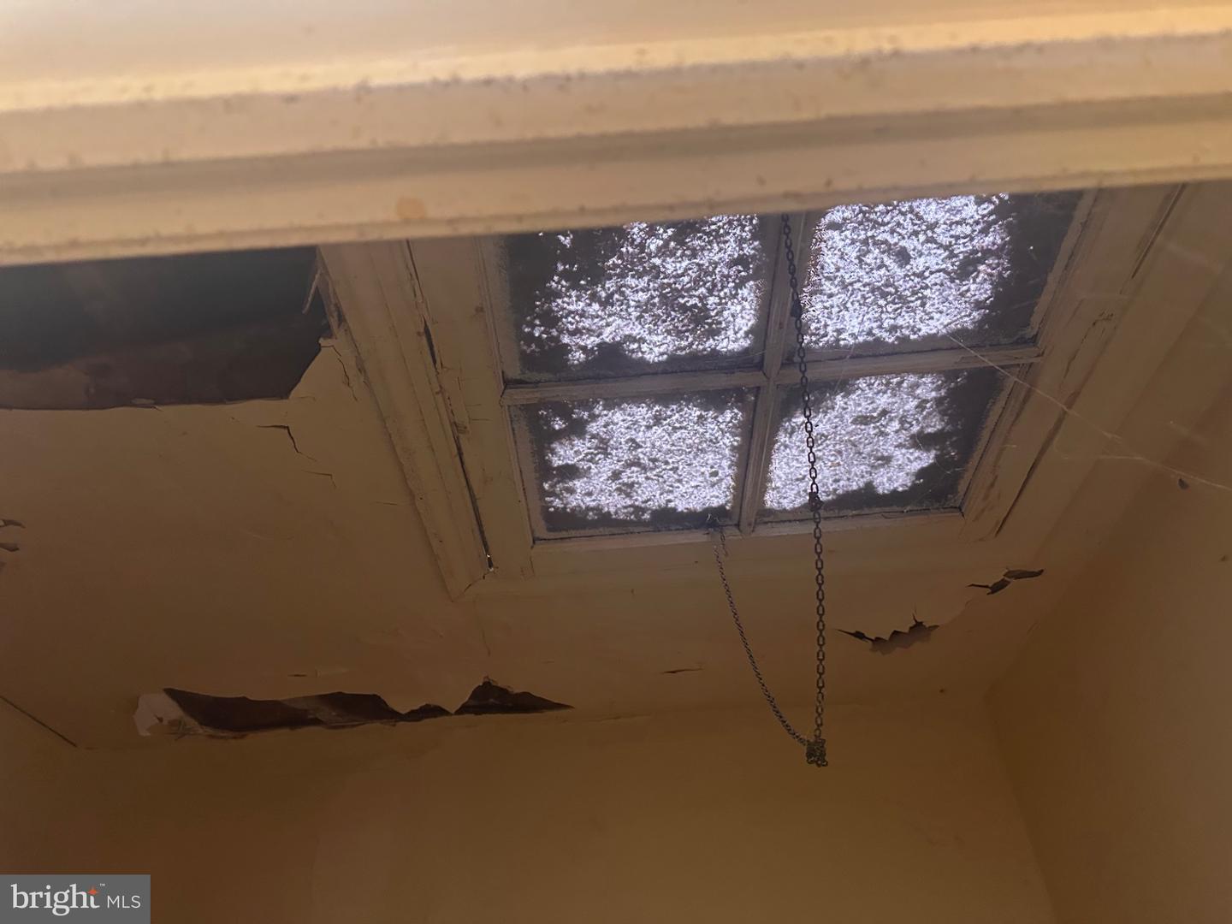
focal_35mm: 24
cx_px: 616
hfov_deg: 71.6
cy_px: 462
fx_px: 854
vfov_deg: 56.8
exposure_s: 1/60
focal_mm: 6.86
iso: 640
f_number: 1.78
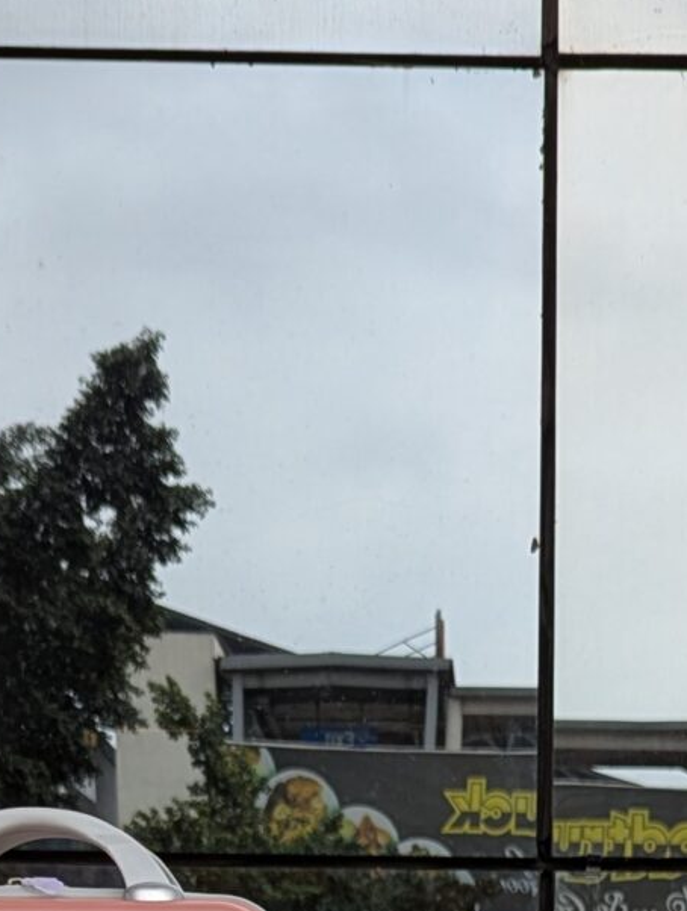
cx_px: 566
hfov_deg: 14.5
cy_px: 1345
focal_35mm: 102
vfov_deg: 17.4
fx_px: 2690
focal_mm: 6.81
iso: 46
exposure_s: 1/413
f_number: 1.85
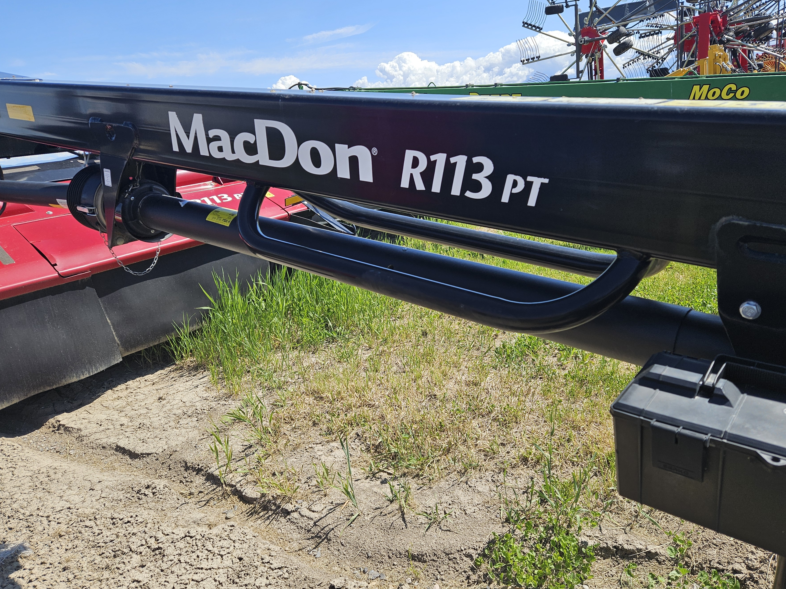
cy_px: 288
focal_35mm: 26
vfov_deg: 53.1
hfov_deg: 67.2
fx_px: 590
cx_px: 424
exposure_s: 1/1654
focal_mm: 5.4
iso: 32
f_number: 1.8
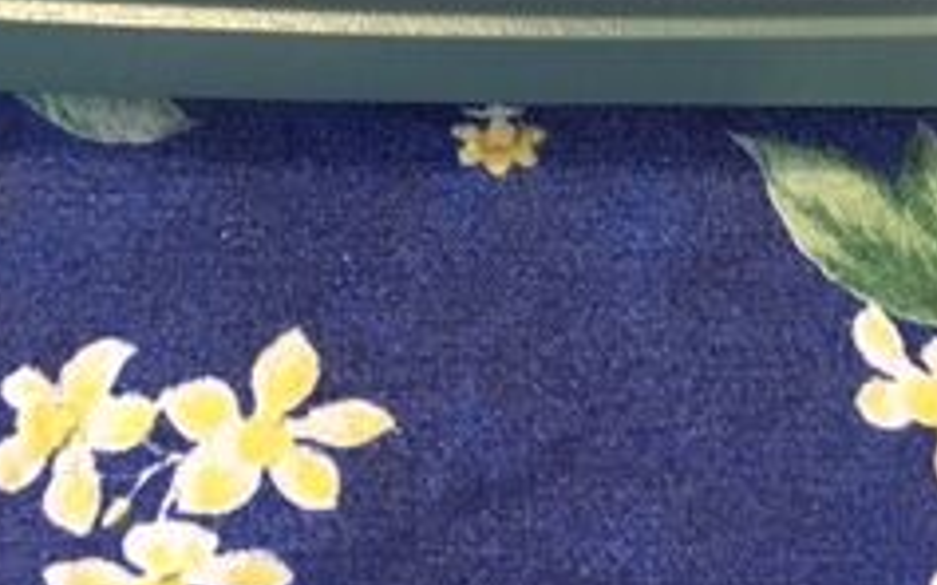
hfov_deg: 24.9
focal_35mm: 83
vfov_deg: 13.8
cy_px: -502
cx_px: 443
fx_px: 2119
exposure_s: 1/17
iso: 200
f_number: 2.2
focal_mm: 4.15
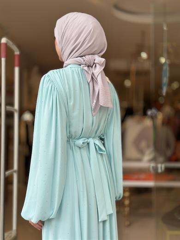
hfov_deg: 30.3
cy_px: 120
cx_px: 90
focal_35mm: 48
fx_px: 333
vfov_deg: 39.7
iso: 80
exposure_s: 1/823
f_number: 1.78
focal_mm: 6.86
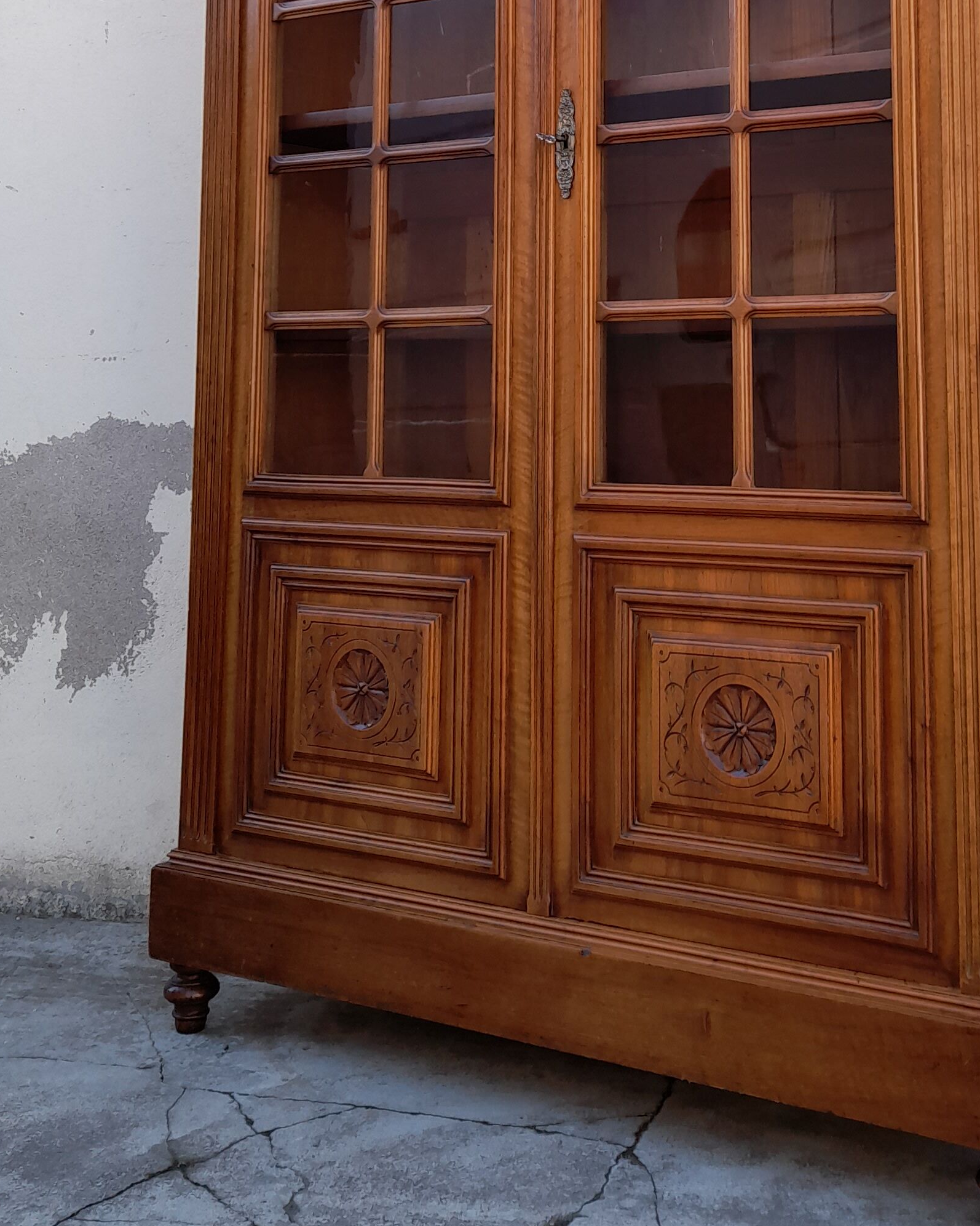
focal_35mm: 49
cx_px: 738
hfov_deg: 30.3
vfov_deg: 36.0
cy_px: 146
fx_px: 1776
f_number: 2
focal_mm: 4.6
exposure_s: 1/109
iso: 20
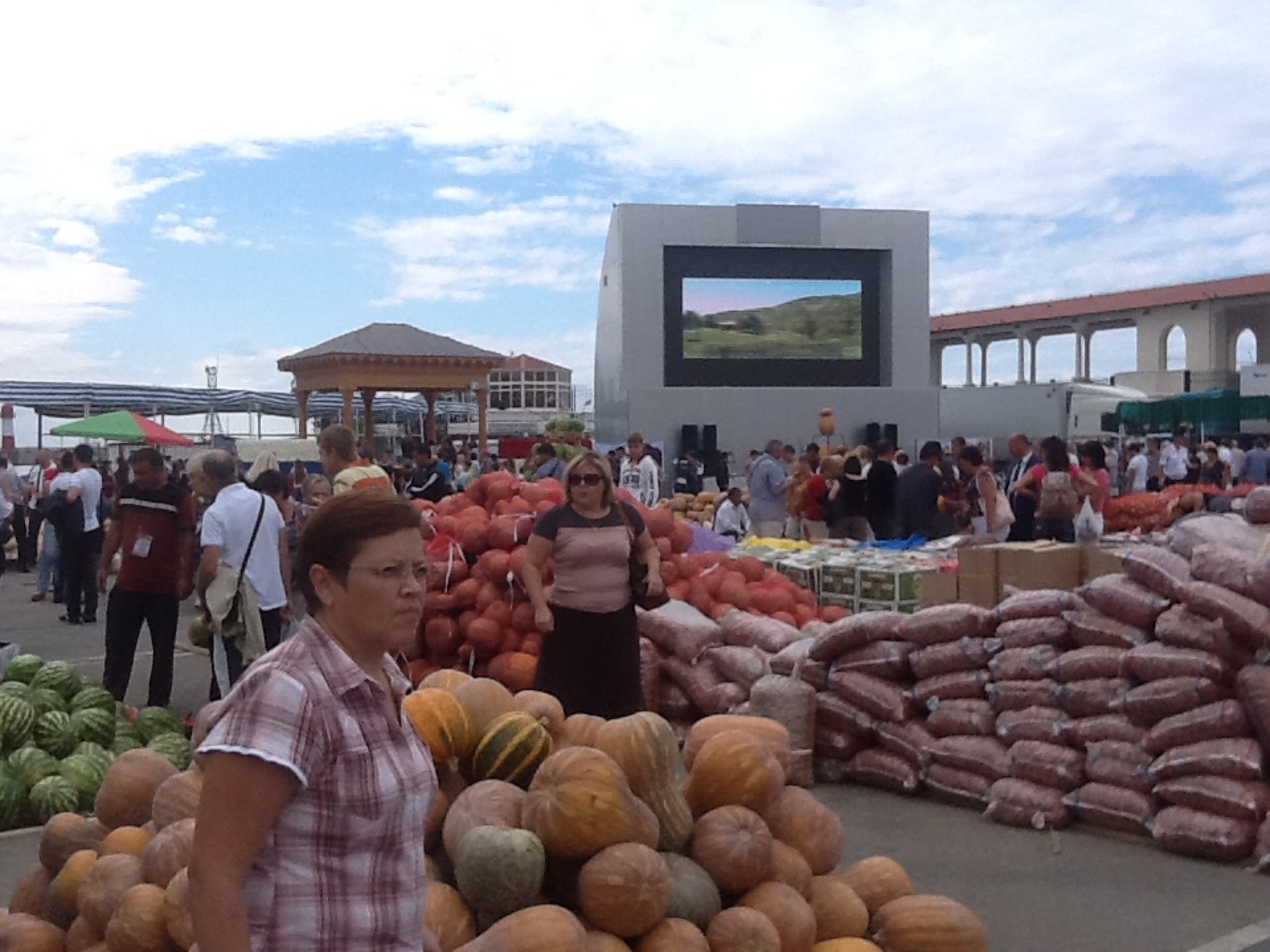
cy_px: 476
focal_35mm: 44
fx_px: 1614
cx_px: 635
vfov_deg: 32.9
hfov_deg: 42.9
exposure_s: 1/1274
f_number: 2.4
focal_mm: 2.03
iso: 40
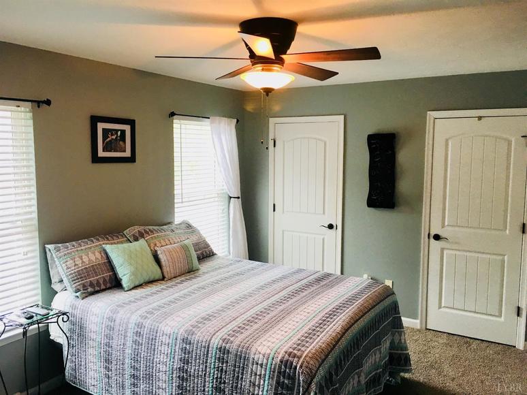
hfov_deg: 61.7
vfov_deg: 48.2
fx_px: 441
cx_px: 264
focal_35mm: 29
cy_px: 198
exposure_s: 1/30
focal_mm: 4.15
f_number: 2.2
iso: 40
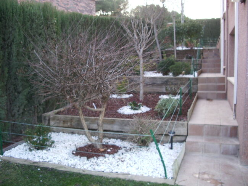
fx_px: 251
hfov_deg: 52.6
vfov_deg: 40.7
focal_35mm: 35
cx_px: 124
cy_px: 93
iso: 100
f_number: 2.6
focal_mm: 5.8
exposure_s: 1/40
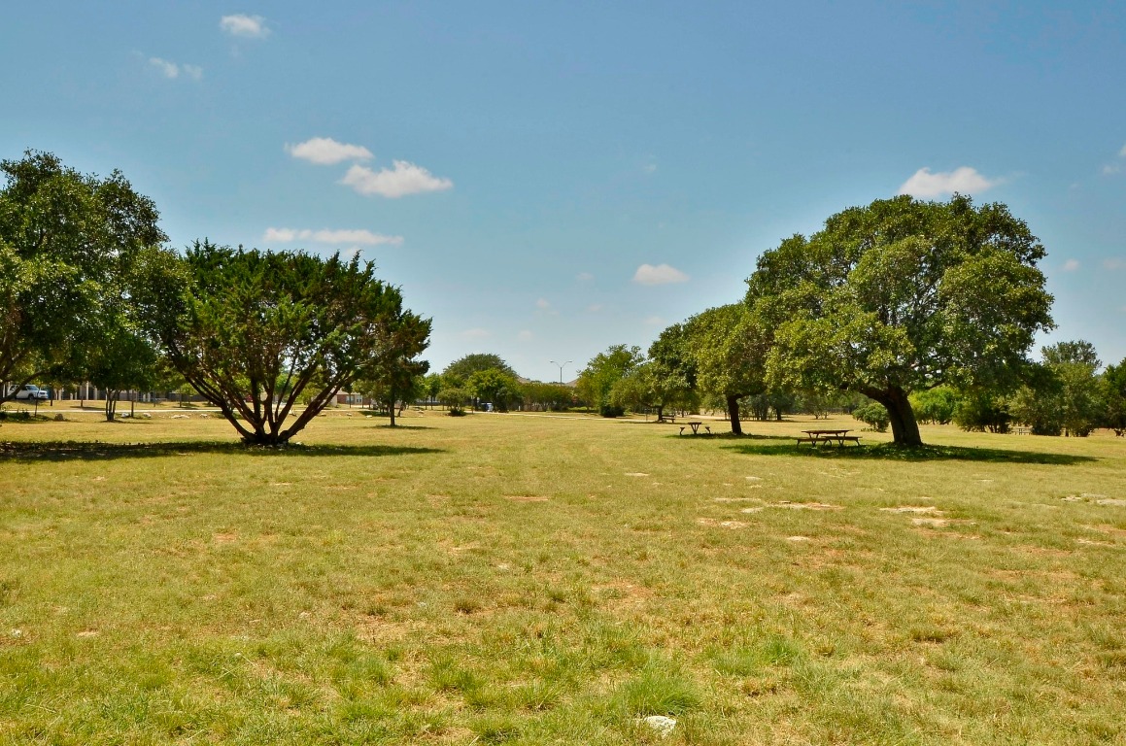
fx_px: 1124
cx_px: 563
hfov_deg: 53.2
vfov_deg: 36.7
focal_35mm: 36
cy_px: 373
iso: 200
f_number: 18
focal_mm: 24
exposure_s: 1/125
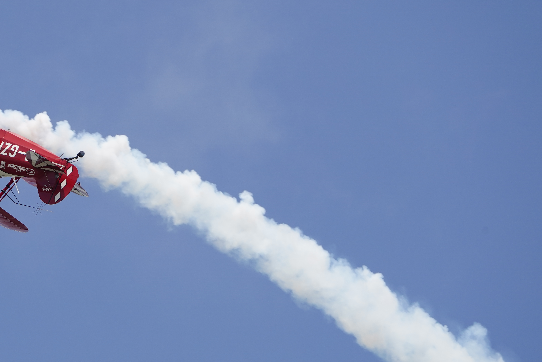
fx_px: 13760
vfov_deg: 1.5
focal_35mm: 914
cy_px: 242
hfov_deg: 2.3
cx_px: 162
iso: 400
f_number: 10
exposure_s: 1/1000
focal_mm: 600
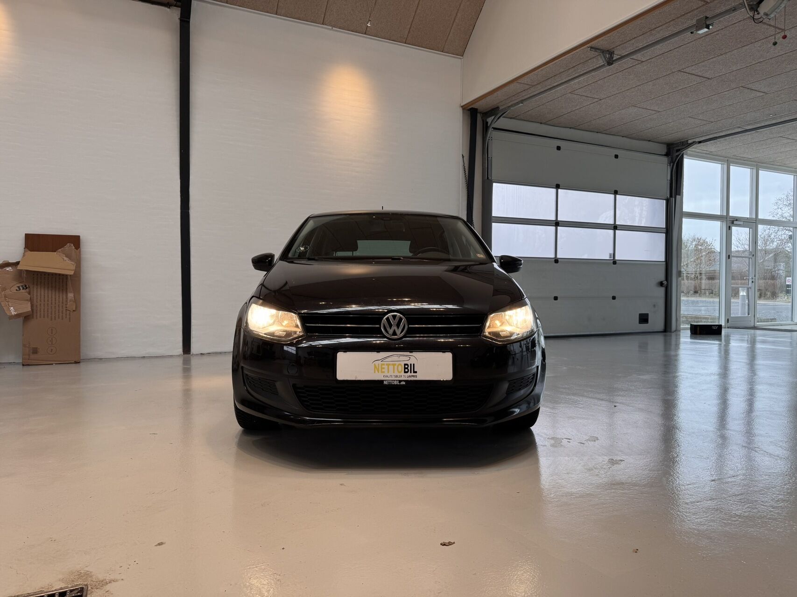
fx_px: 553
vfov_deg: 56.8
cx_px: 398
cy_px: 298
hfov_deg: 71.6
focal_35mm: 24
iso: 64
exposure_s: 1/100
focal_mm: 6.76
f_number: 1.78
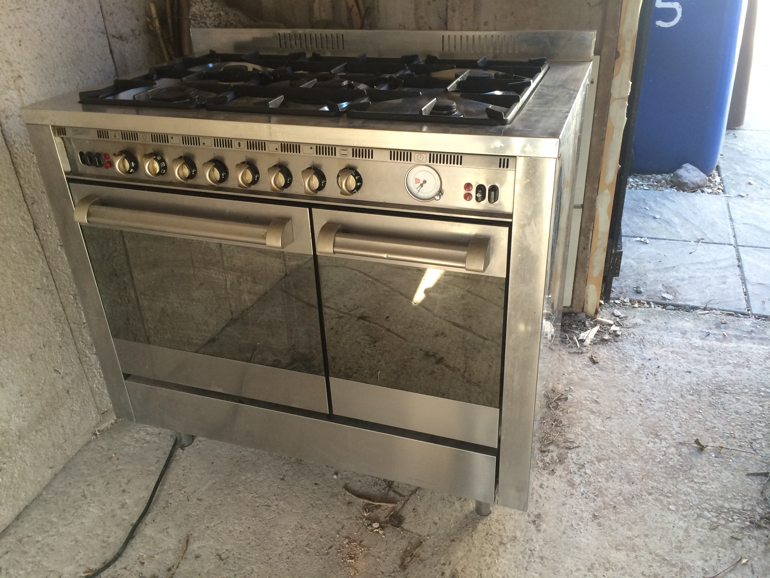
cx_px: 385
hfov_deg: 60.0
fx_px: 667
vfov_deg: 46.8
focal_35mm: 30
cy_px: 289
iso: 40
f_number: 2.2
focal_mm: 4.12
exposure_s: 1/30
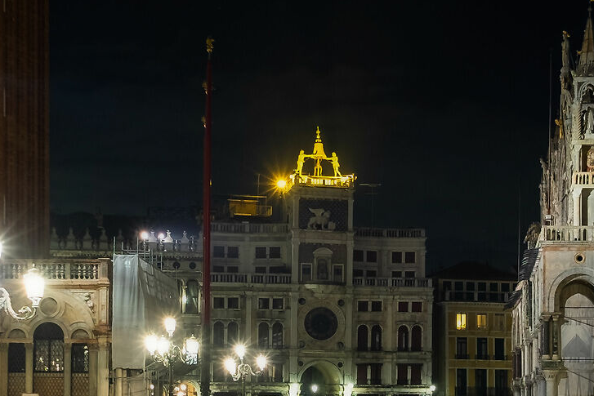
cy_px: 396
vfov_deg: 13.6
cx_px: 449
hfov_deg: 20.4
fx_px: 1634
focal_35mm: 99
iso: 200
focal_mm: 20
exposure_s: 3.1
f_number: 4
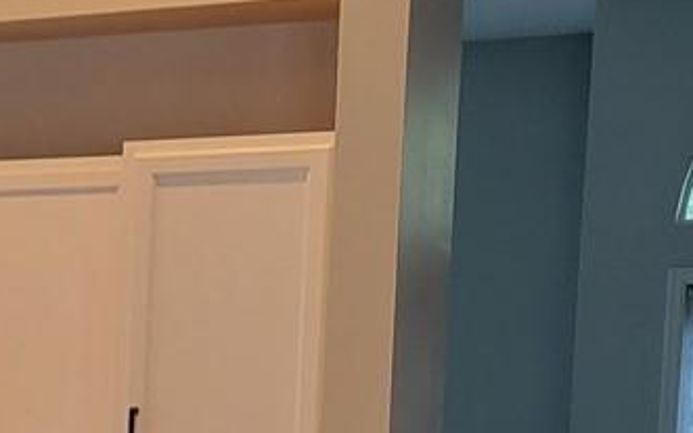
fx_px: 2323
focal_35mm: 123
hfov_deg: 15.0
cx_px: -511
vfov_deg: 10.4
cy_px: 588
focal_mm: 6.7
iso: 320
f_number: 1.8
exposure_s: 1/120
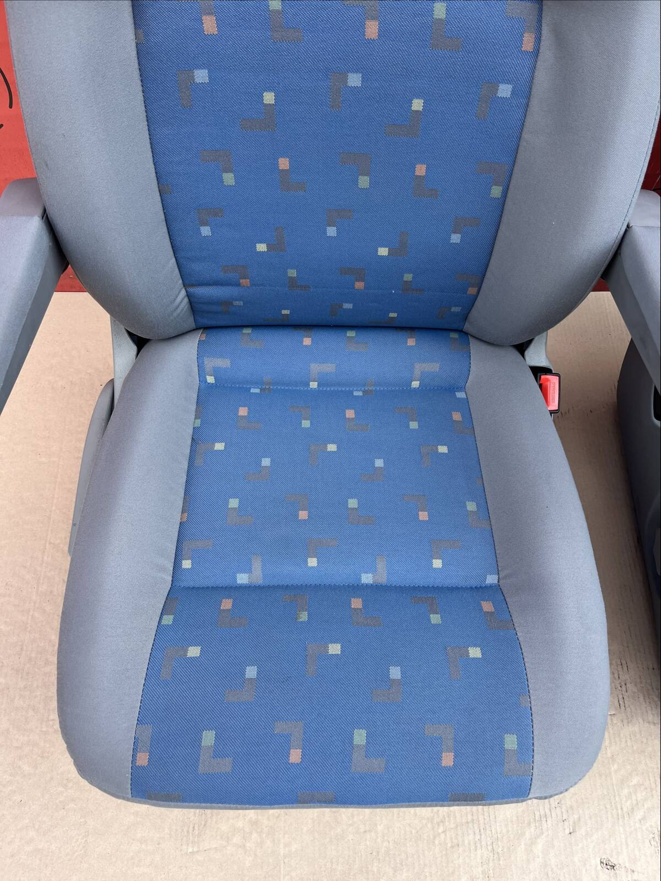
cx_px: 330
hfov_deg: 53.1
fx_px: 662
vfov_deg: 67.3
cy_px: 440
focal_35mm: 26
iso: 50
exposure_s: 1/362
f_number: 1.6
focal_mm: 5.1
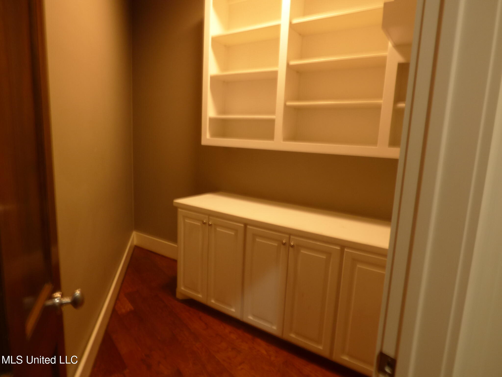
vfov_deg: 66.0
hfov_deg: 81.7
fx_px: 290
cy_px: 188
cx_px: 251
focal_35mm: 20
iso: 100
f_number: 6.3
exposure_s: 1/2
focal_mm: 3.58
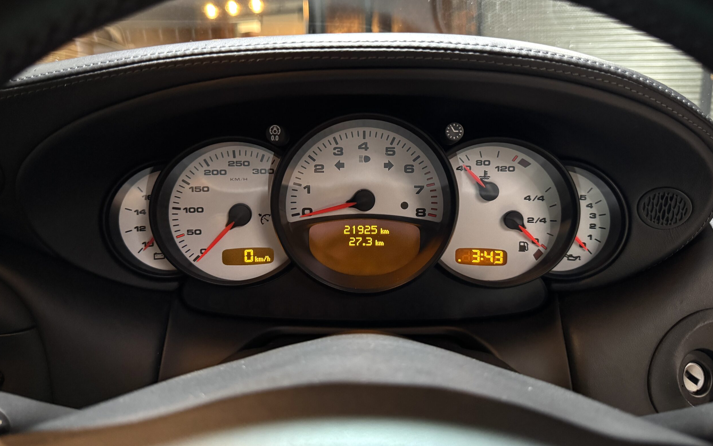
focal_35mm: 26
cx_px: 361
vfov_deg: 47.4
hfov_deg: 70.4
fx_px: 505
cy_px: 187
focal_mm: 6.76
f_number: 1.78
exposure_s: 1/30
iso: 800
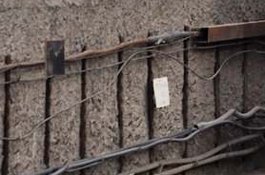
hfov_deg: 6.0
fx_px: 2475
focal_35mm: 337
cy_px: -132
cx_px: 541
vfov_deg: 4.0
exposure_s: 1/400
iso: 200
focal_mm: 52
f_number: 7.1
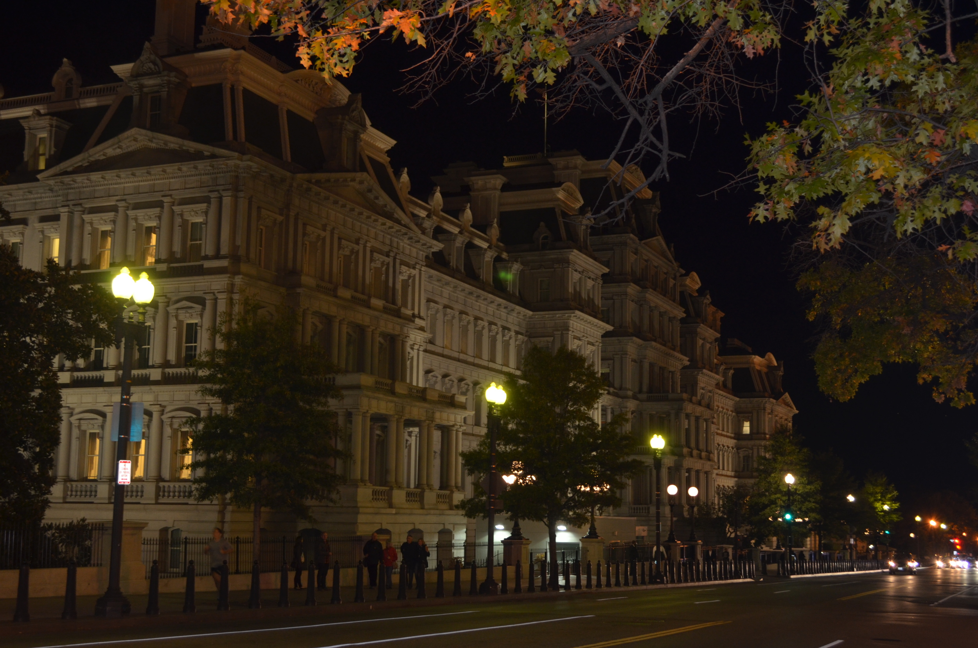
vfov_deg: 28.0
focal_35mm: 48
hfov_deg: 41.2
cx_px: 489
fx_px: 1301
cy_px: 324
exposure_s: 1/15
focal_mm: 32
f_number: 4.8
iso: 560
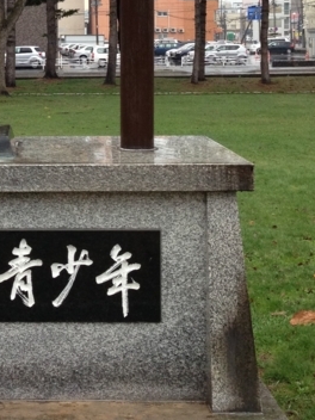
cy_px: 62
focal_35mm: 75
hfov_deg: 19.1
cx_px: 8
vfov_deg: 25.4
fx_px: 910
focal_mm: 4.12
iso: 80
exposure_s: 1/120
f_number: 2.4
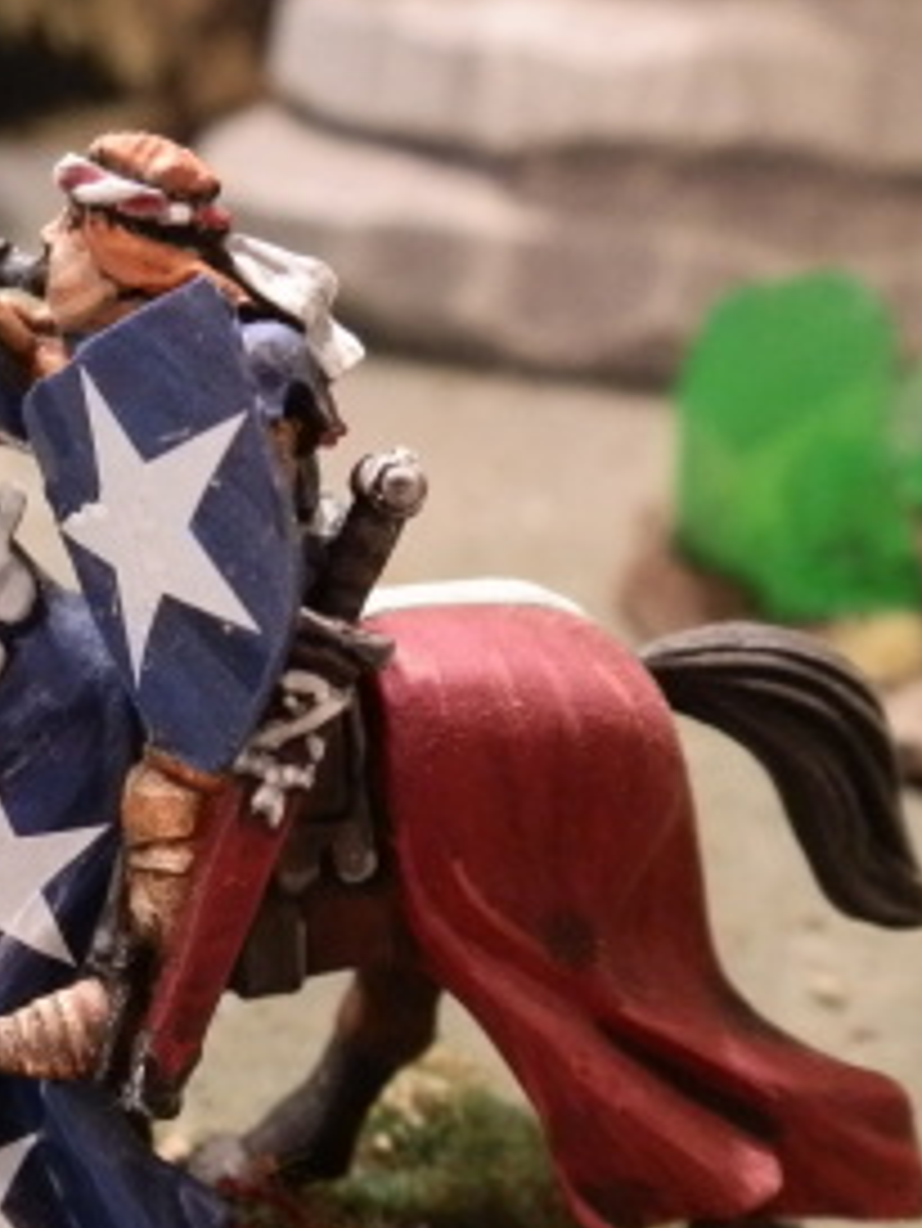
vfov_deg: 34.8
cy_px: 724
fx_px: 1952
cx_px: 54
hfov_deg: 25.6
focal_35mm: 55
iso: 400
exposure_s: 1/50
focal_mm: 5
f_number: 3.1
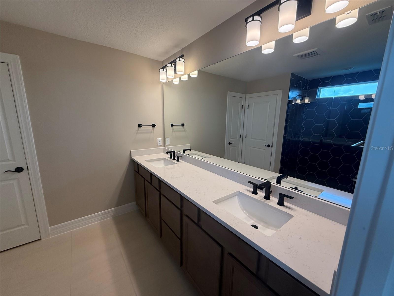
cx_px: 197
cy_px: 148
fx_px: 159
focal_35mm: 14
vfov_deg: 85.7
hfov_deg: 102.1
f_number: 2.2
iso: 160
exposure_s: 1/120
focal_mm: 2.22
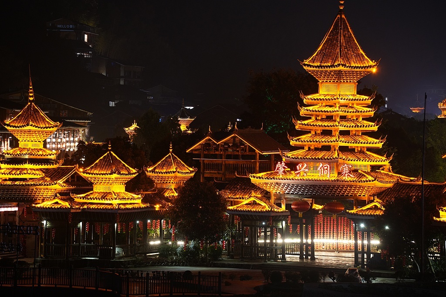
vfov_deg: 8.9
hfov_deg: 13.3
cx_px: 223
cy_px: 148
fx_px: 1908
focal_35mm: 154
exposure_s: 1/2.5
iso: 1600
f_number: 5.6
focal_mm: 154
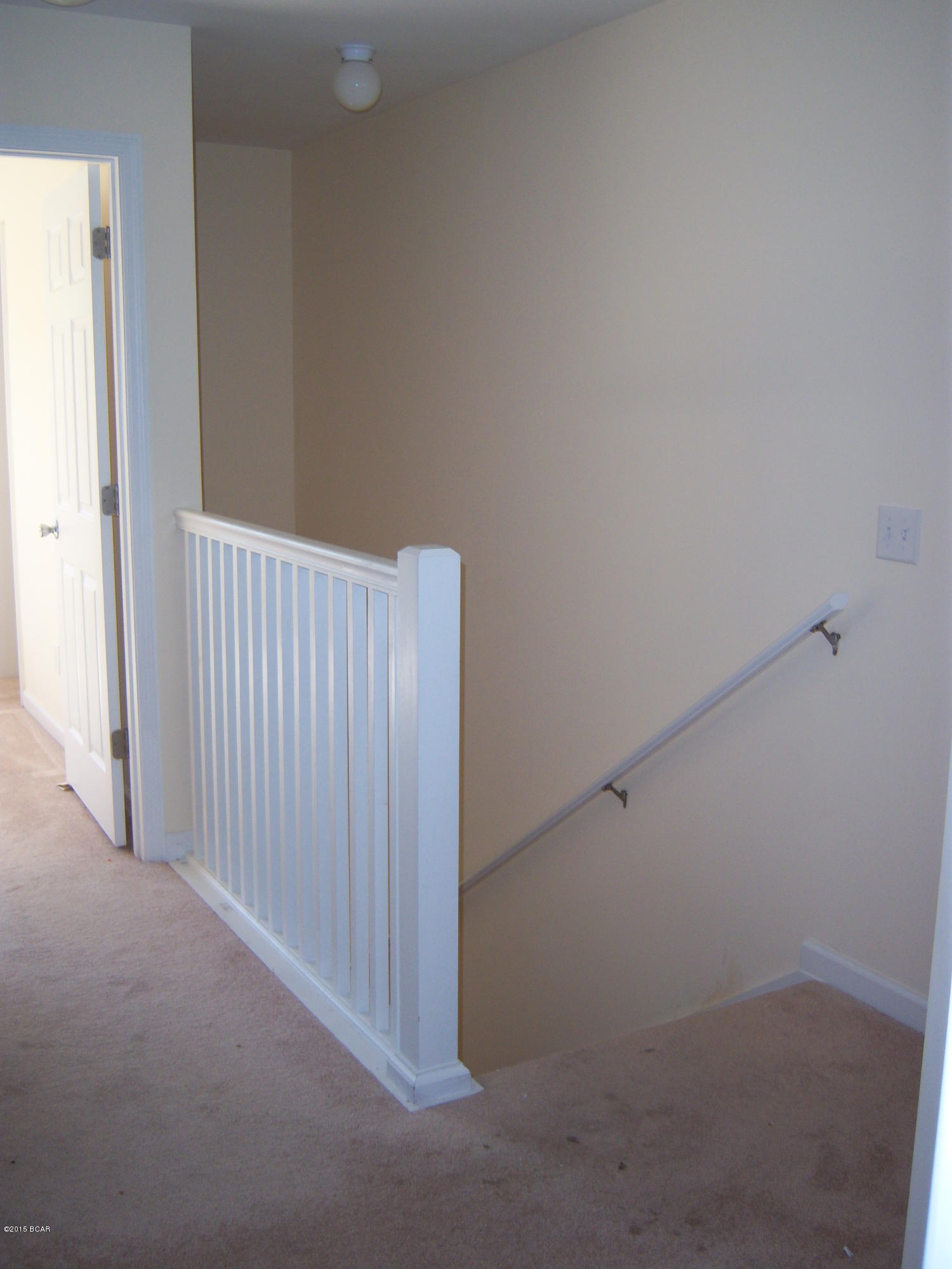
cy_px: 634
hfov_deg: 39.7
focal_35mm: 36
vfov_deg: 51.4
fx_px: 1320
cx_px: 476
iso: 80
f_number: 2.8
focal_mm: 7.5
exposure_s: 1/60
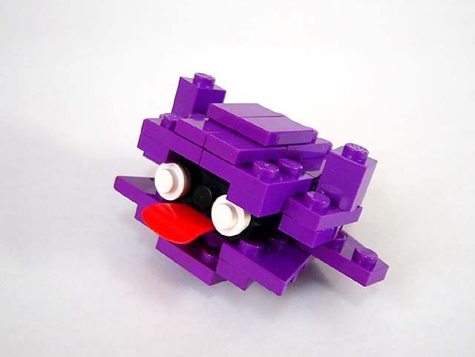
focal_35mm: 35
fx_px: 480
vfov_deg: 40.7
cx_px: 238
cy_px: 178
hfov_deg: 52.6
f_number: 2.8
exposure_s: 1/20
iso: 100
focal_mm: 5.8
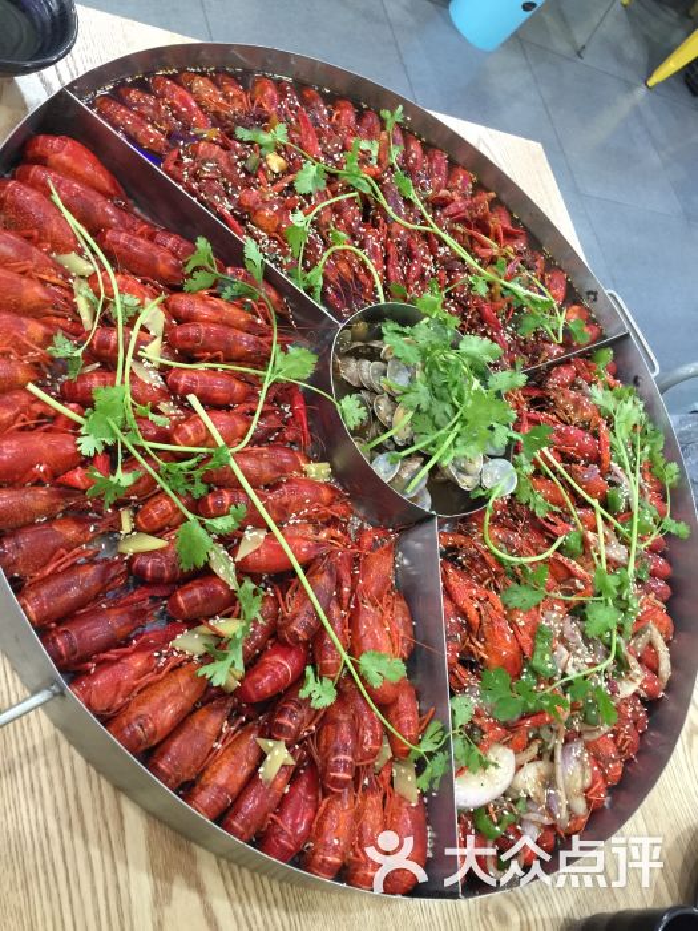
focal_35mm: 29
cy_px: 466
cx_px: 349
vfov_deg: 61.7
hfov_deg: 48.2
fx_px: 780
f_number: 2.2
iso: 100
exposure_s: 1/10
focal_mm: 4.15
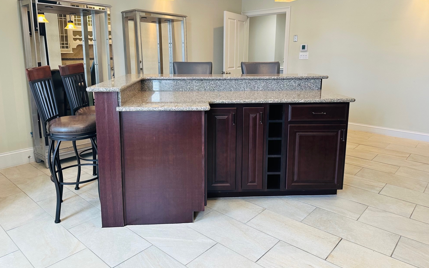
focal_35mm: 26
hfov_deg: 70.4
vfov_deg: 47.4
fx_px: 304
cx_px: 214
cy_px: 109
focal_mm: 6.86
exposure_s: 1/120
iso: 200
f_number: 1.78
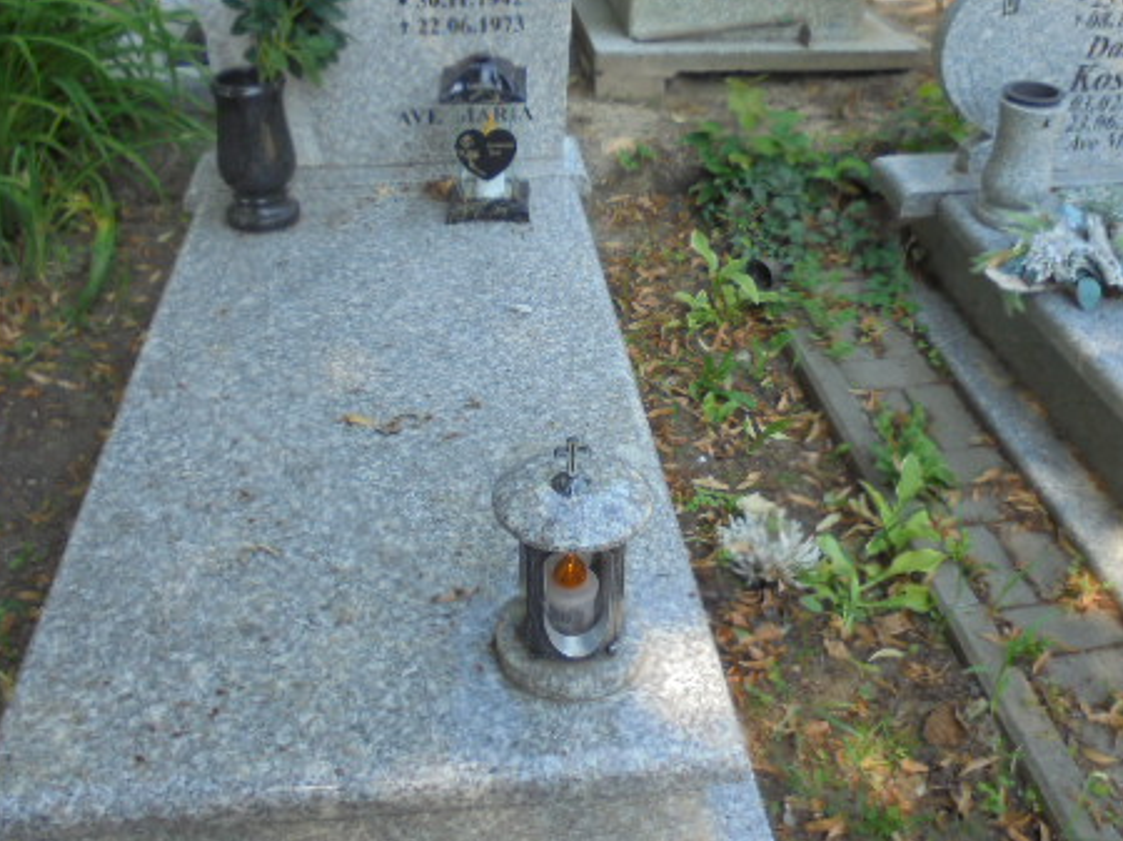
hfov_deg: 50.2
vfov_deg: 38.5
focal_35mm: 37
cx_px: 569
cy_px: 342
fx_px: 1200
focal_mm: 4.6
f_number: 3.5
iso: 100
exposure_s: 1/160
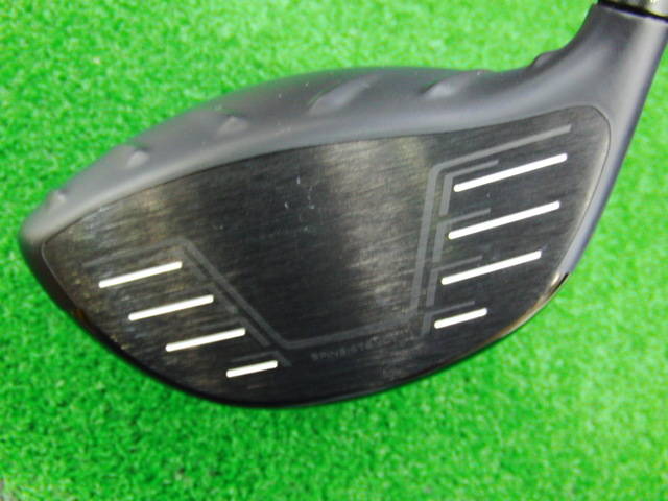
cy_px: 250
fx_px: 714
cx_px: 334
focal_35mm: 37
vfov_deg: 38.7
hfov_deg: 50.1
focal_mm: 6.42
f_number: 3.6
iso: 400
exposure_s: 1/13
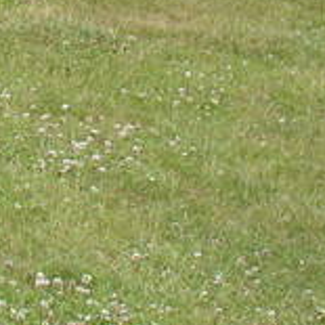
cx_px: -327
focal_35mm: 156
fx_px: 1657
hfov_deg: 10.3
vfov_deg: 10.7
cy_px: -217
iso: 50
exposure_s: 1/100
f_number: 4.7
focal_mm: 8
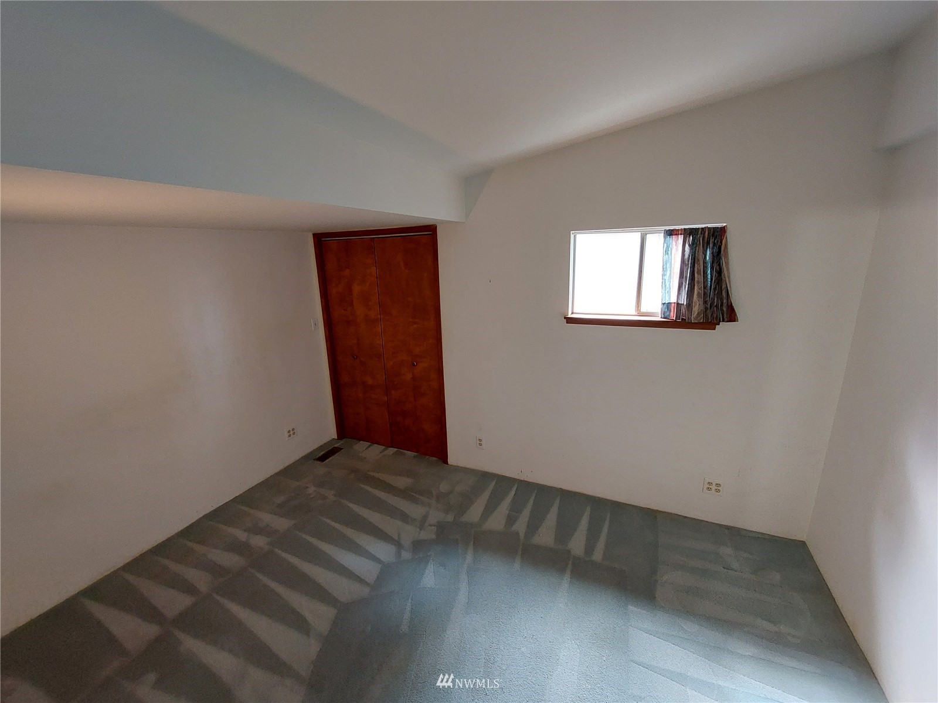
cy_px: 352
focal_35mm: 13
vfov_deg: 89.9
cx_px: 469
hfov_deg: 106.2
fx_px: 352
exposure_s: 1/60
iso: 250
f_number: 2.2
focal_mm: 1.74
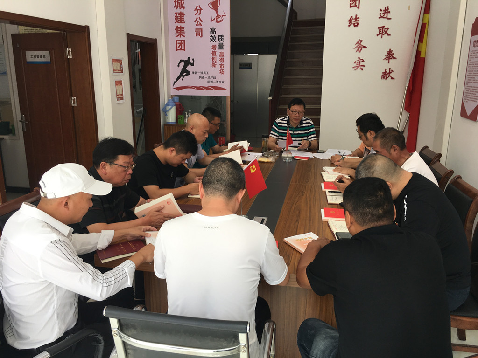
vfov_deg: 48.2
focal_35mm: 29
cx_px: 239
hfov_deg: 61.7
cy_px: 179
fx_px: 400
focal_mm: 4.15
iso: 25
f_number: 2.2
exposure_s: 1/50
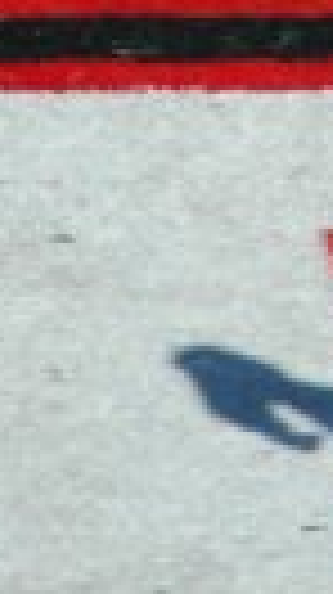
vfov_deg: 0.8
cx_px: 218
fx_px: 45089
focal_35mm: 2865
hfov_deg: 0.4
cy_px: -450
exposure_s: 1/1250
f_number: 5.6
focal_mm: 400
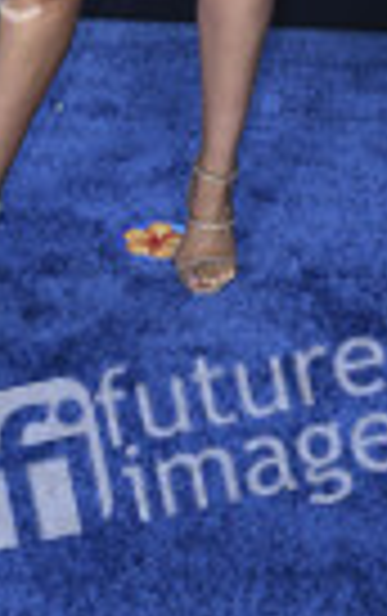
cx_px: 302
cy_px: -229
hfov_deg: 13.3
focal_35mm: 98
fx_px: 1649
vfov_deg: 19.2
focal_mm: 33
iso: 1600
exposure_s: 1/200
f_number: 6.3
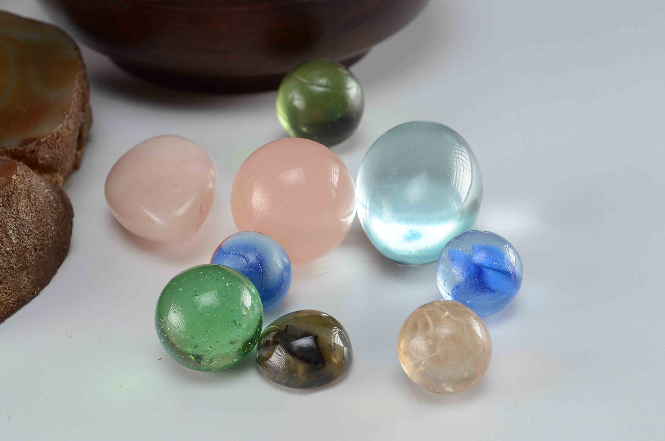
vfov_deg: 18.8
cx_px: 332
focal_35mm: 72
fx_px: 1327
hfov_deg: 28.1
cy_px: 220
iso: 100
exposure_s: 1/80
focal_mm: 48
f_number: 13
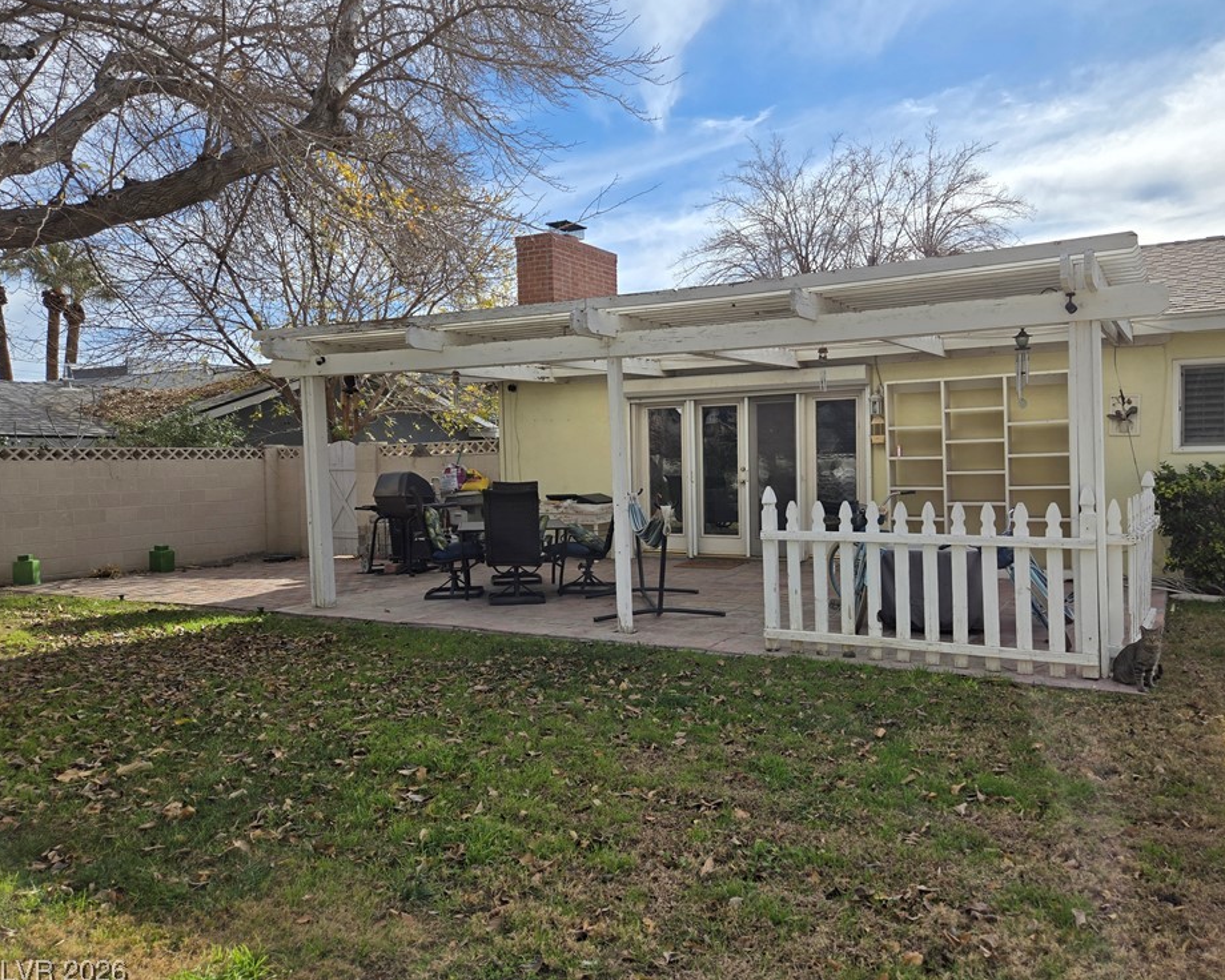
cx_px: 674
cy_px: 490
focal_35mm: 25
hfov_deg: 67.9
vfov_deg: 56.8
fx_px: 906
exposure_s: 1/2921
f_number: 1.8
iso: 25
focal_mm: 5.4
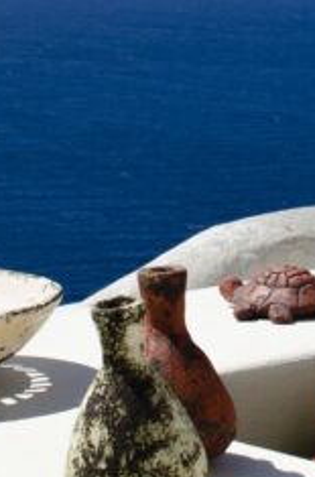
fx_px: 2076
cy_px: -37
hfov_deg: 8.7
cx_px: 240
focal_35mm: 157
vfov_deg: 12.9
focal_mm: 24
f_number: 10
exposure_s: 1/400
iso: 100
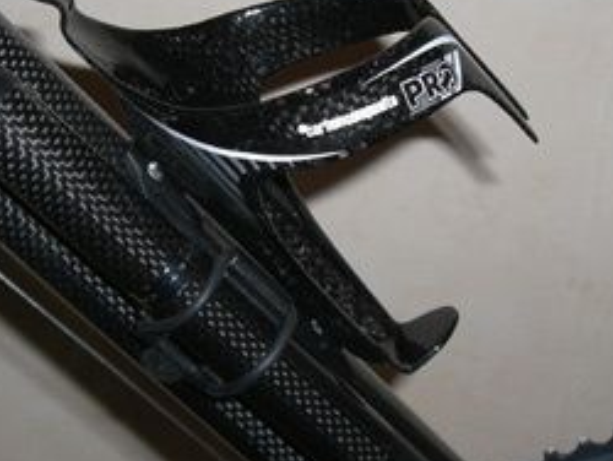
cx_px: 243
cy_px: 227
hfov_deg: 25.6
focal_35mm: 76
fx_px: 1347
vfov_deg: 19.4
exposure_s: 1/60
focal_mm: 6.2
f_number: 2.7
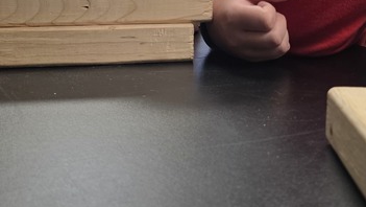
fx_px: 709
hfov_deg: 28.8
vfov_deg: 15.8
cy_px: -58
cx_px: 234
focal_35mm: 73
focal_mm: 6.3
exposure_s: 1/120
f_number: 1.7
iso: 160
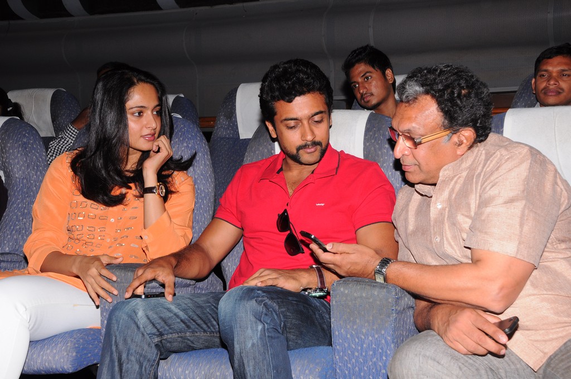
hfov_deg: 41.2
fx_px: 760
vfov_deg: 28.0
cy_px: 190
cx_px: 286
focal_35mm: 48
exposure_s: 1/125
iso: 400
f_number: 7.1
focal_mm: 32
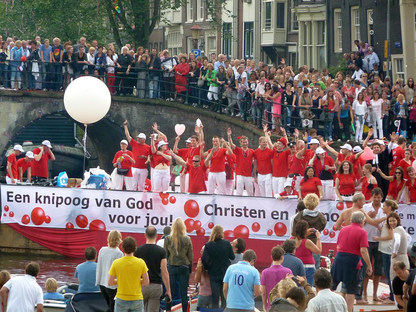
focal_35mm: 225
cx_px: 208
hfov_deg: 8.8
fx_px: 2704
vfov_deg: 6.6
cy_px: 156
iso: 160
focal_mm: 37
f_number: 4.6
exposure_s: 1/80
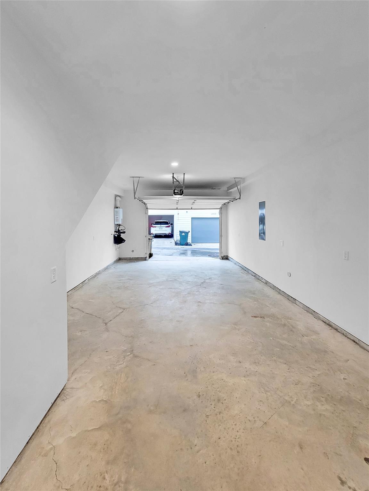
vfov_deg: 106.2
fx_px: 185
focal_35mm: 13
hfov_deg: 89.9
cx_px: 184
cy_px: 246
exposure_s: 1/60
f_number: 2.2
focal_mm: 2.2
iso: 200
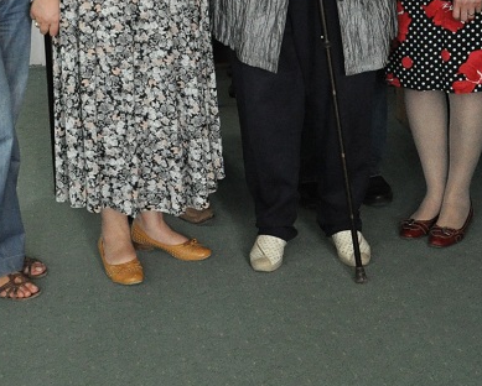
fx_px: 1114
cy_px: -81
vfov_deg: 18.6
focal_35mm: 78
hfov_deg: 24.4
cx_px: 197
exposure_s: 1/60
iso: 1600
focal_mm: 18
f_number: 7.1
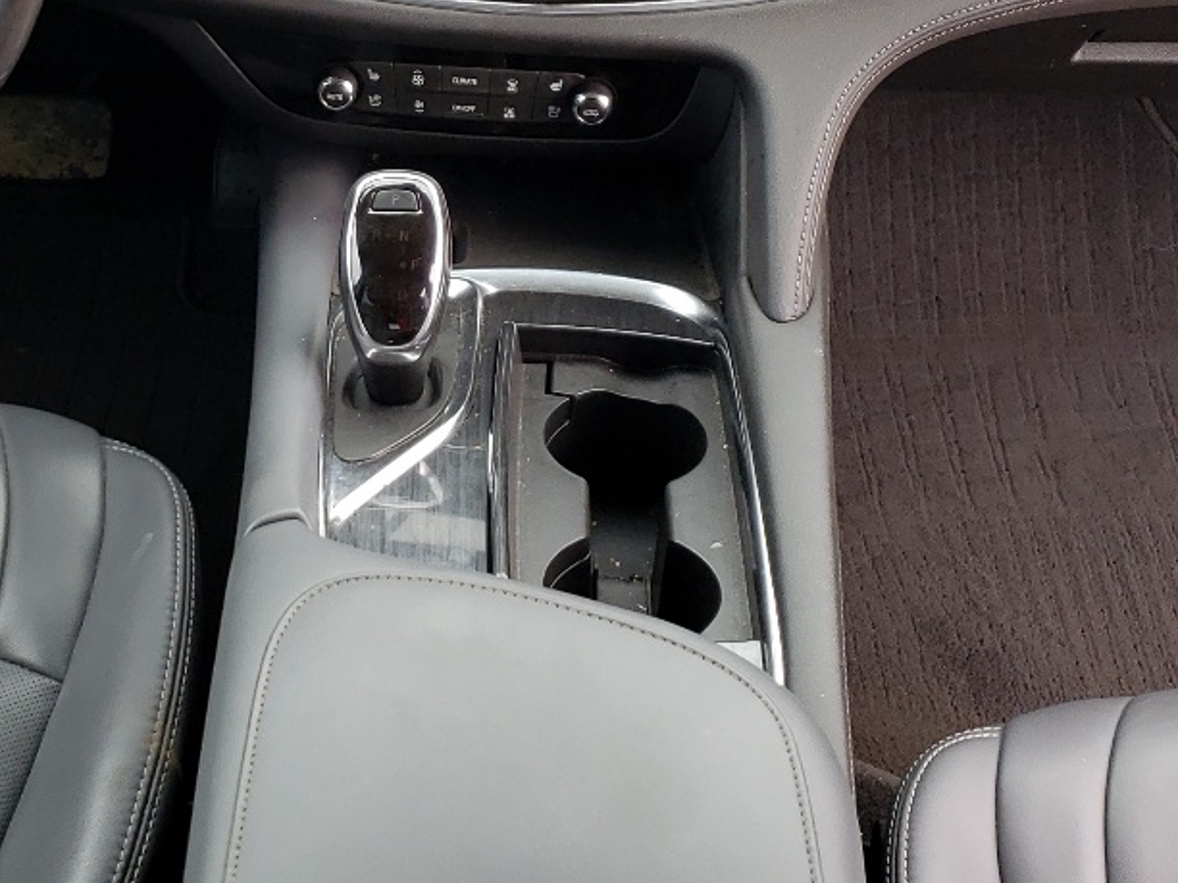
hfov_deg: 28.4
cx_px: 379
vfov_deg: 21.5
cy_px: 250
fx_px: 2314
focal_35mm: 68
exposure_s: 1/172
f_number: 1.5
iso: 50
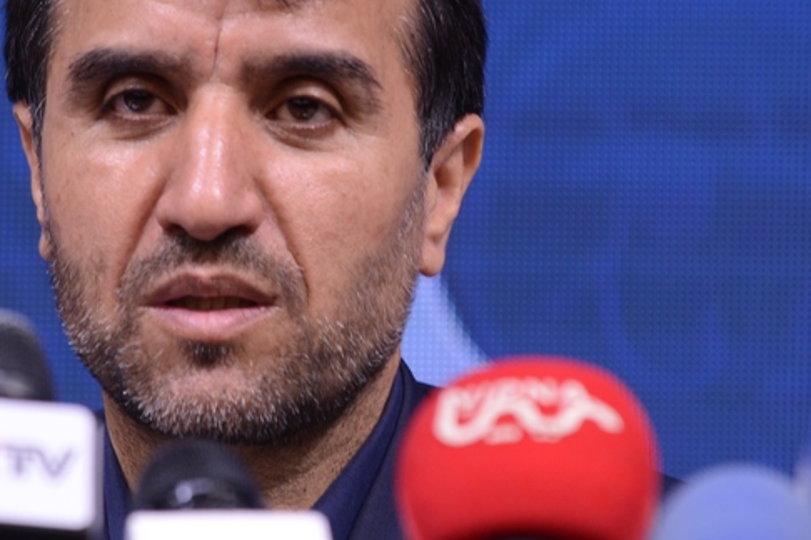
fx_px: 11128
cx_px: 274
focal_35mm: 494
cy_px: 357
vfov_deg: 2.8
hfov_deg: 4.2
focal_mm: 200
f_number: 4
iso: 640
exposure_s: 1/100
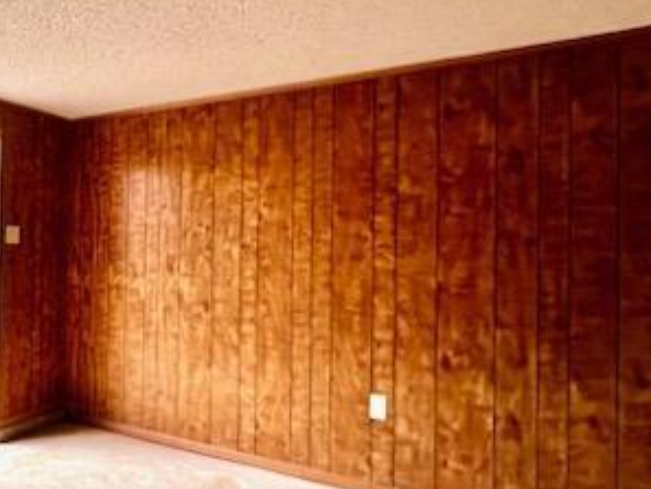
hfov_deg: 54.9
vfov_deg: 49.8
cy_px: 259
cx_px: 61
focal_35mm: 28
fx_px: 527
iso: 160
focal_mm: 1.57
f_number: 1.8
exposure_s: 1/120
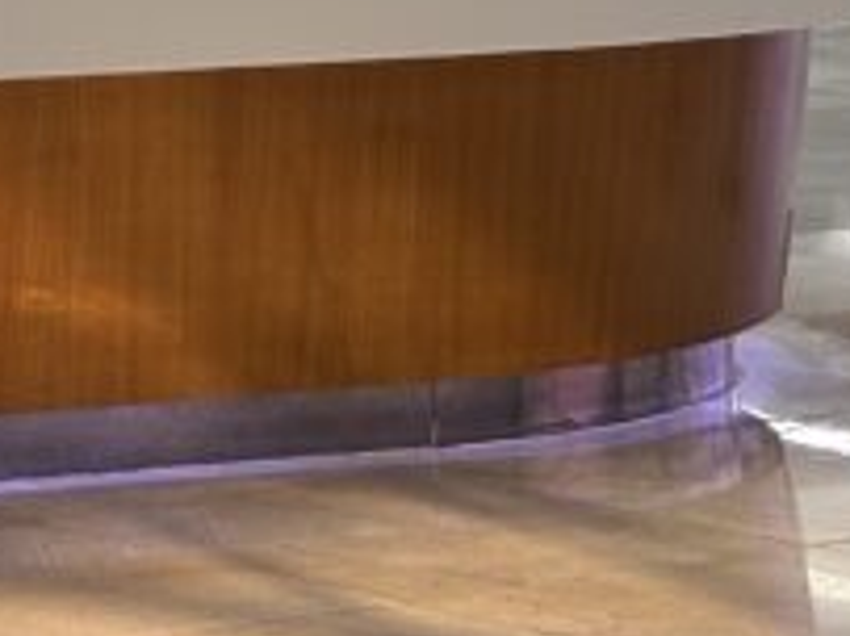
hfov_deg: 7.2
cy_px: -962
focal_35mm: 262
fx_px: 6430
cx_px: -1034
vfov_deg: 5.5
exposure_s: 1/120
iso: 25
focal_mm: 5.96
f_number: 1.6
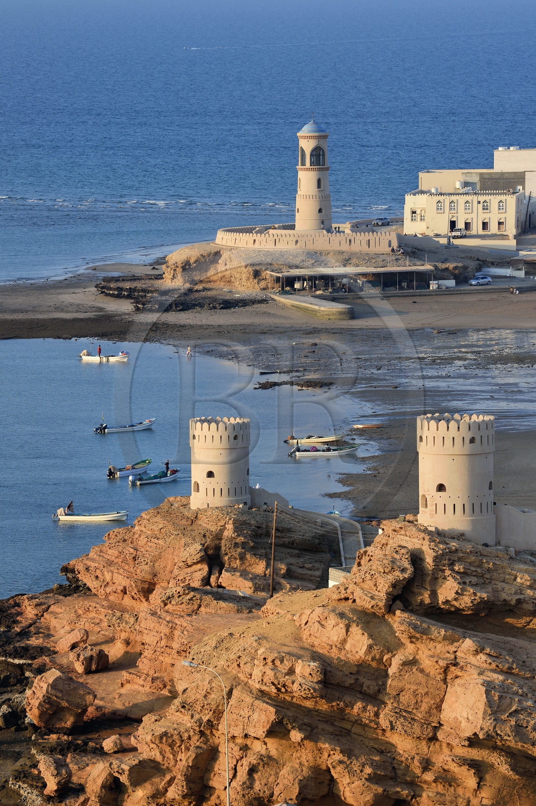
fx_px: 4473
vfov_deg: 10.3
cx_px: 268
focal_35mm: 200
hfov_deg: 6.9
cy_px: 403
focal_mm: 200
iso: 200
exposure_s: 1/320
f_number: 7.1
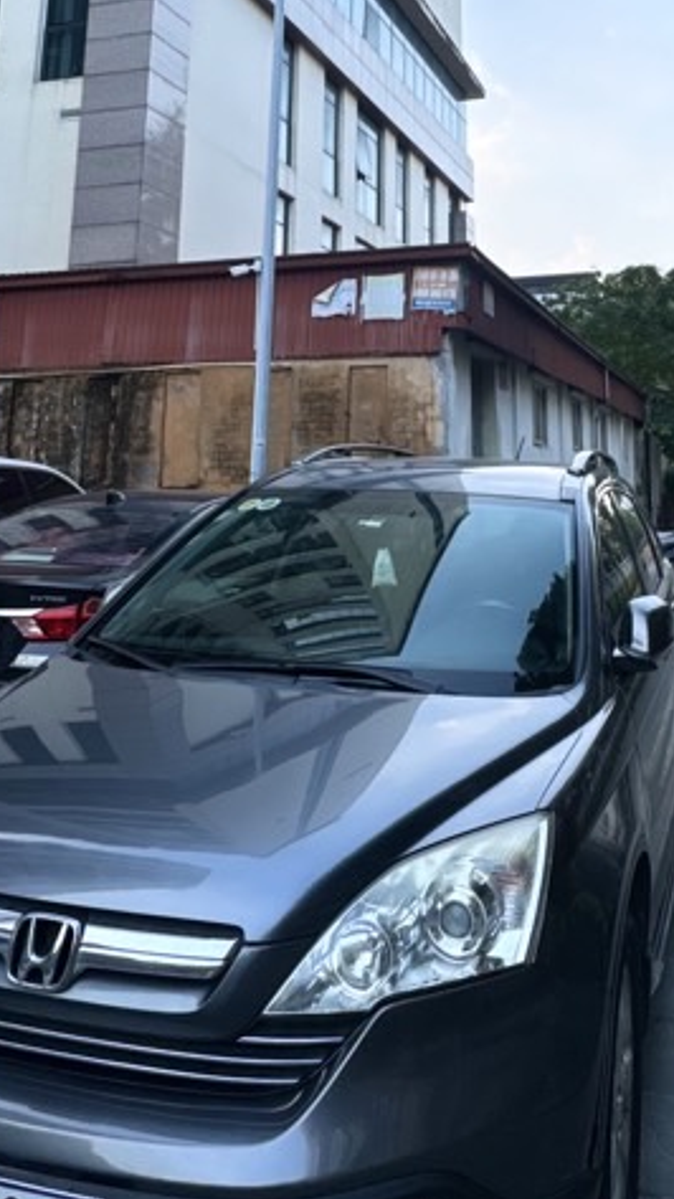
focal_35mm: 33
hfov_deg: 35.0
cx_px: 494
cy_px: 223
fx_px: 1049
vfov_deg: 54.9
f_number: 2.2
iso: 40
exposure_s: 1/657
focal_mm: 2.22
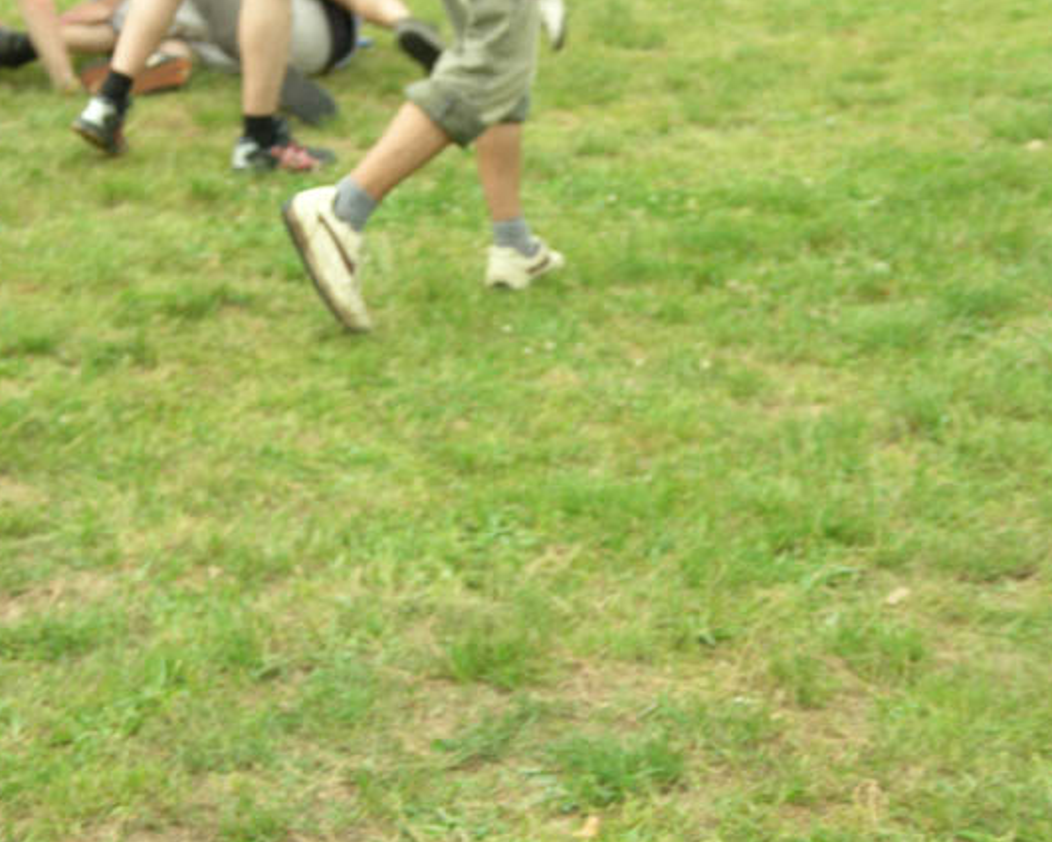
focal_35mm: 86
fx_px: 2678
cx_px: 470
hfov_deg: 22.2
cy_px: 407
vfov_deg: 17.9
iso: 50
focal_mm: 12.8
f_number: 4.7
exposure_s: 1/74.7
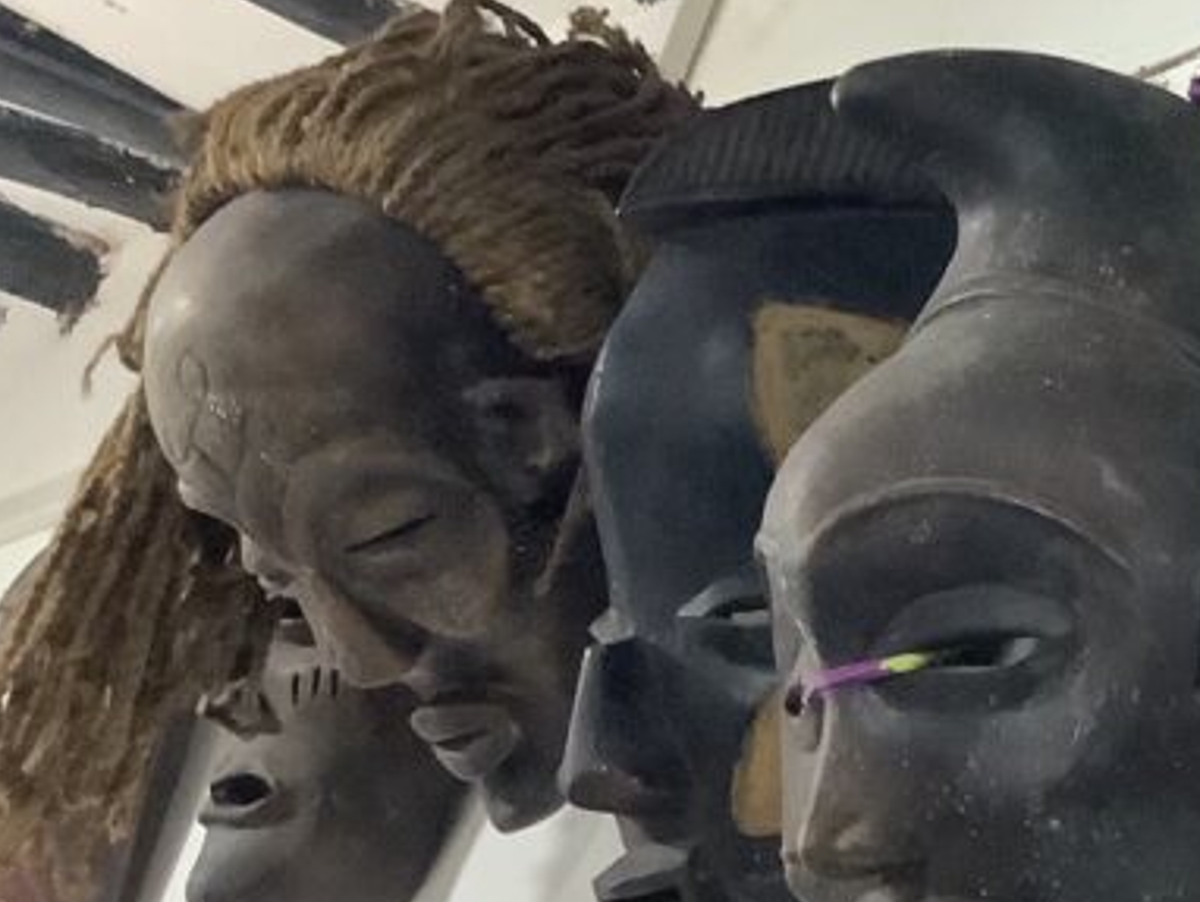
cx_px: 1593
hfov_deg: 21.2
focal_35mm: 83
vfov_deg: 17.8
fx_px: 2879
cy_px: 368
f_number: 2.4
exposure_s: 1/25
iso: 500
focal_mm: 3.3
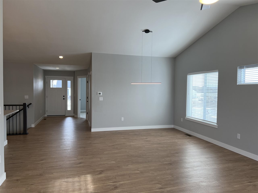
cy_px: 96
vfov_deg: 53.1
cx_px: 129
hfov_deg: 67.3
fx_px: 194
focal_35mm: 26
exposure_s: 1/170
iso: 64
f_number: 1.5
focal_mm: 5.7
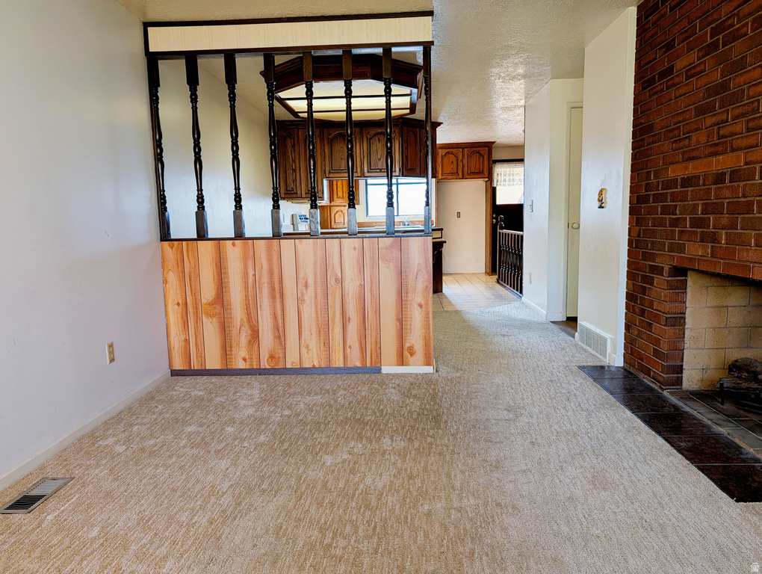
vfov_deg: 56.9
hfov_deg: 71.5
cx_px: 381
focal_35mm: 24
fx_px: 529
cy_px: 287
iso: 26
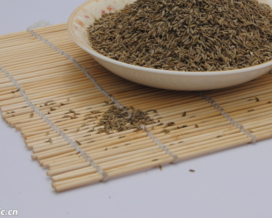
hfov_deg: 15.0
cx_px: 179
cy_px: 37
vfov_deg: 12.0
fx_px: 1030
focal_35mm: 128
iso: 100
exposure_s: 1/200
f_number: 11
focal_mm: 45
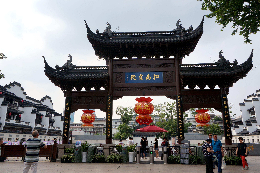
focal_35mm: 27
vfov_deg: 47.8
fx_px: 195
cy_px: 86
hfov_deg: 67.4
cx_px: 130
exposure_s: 1/160
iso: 100
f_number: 9
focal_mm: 18
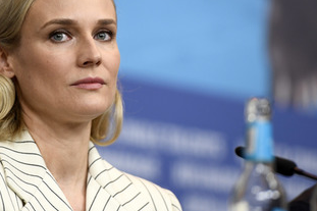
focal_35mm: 290
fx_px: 2552
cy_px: 94
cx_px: 89
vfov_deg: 4.7
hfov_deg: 7.1
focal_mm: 200
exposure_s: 1/320
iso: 1250
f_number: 3.5
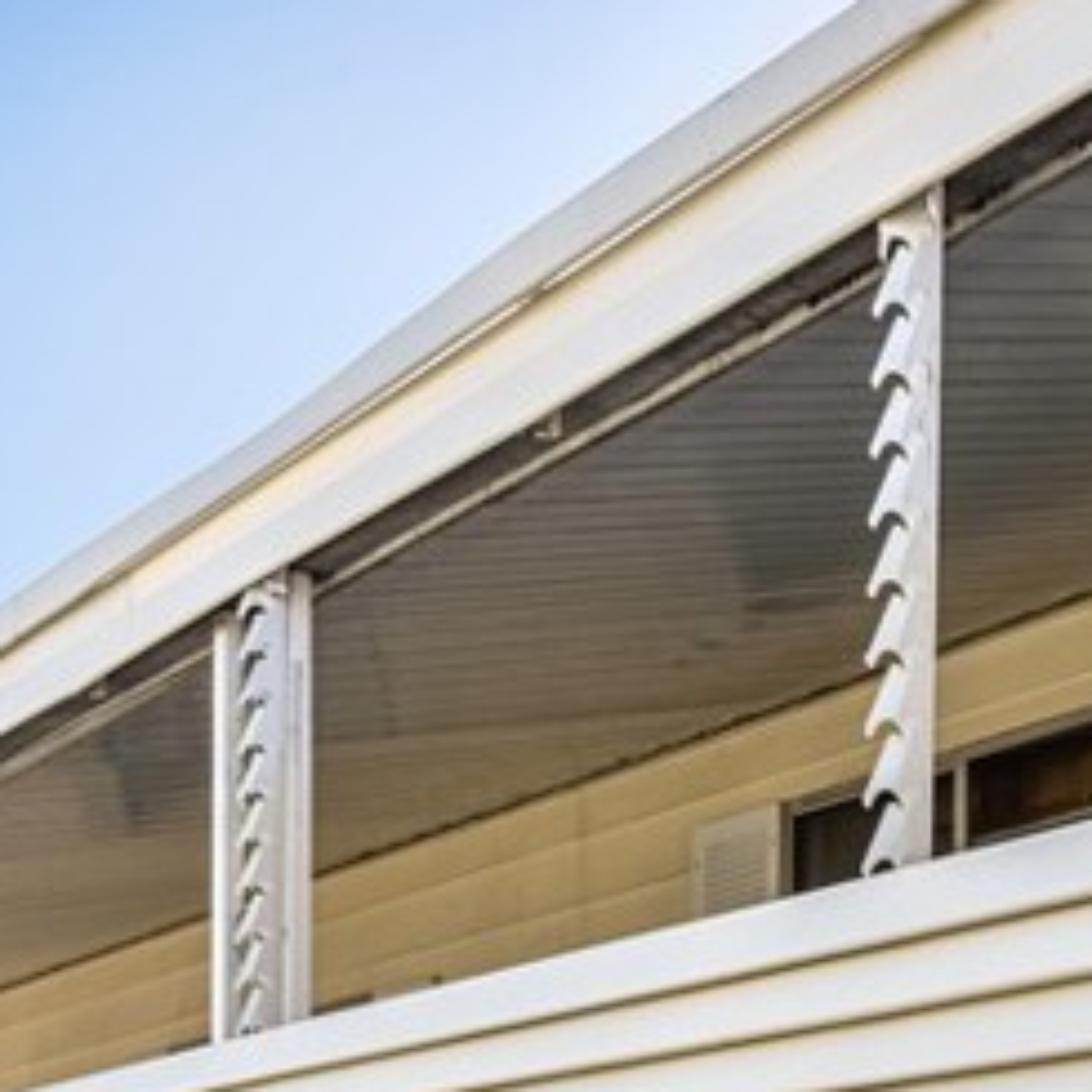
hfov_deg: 26.3
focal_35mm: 64
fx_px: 2284
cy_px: 1442
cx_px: 196
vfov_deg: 23.6
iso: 100
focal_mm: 18
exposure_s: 1/250
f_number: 10
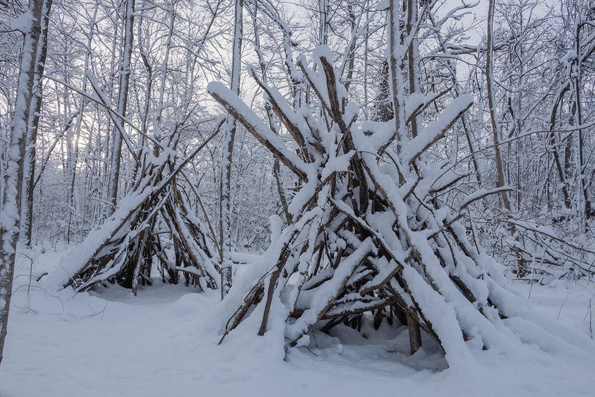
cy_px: 198
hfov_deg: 64.5
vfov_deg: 45.7
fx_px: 471
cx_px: 298
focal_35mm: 28
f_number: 11
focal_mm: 28.5
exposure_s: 1/500
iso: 1250
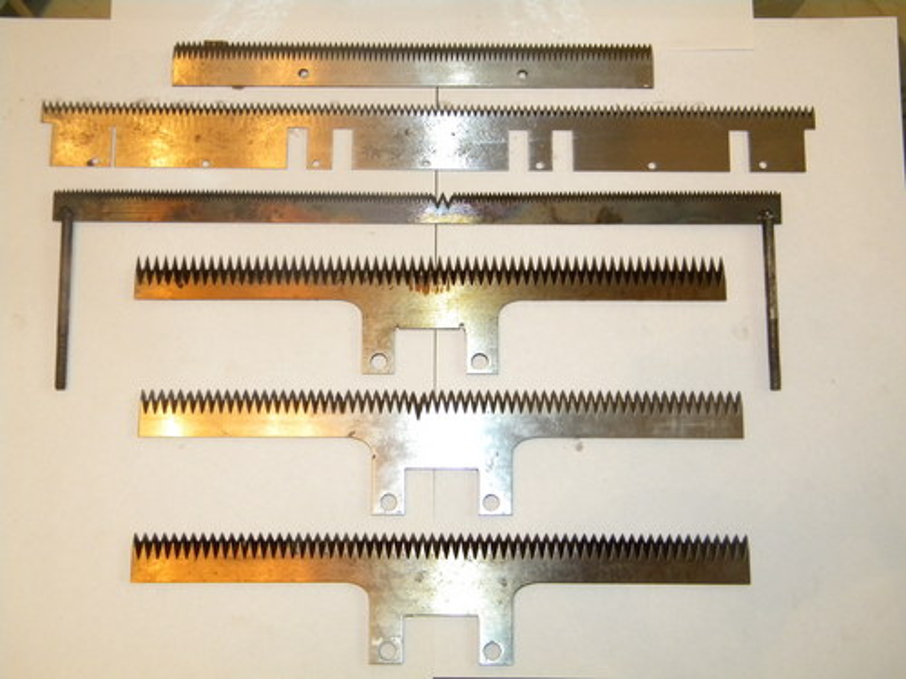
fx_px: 1230
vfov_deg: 30.9
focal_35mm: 47
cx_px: 453
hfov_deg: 40.4
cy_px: 340
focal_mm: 8.6
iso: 400
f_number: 3.9
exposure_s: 1/30
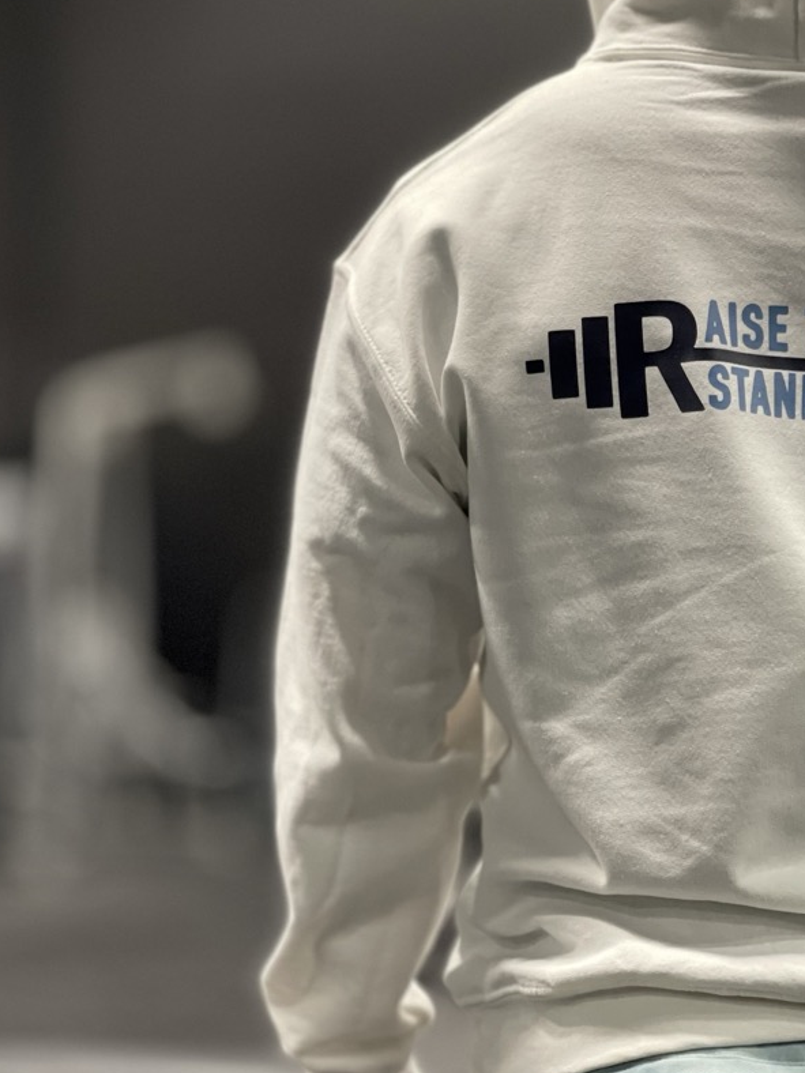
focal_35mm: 104
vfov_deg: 18.9
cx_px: 399
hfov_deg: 14.2
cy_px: 524
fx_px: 3225
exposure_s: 1/33
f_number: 2.2
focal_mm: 7.5
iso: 250
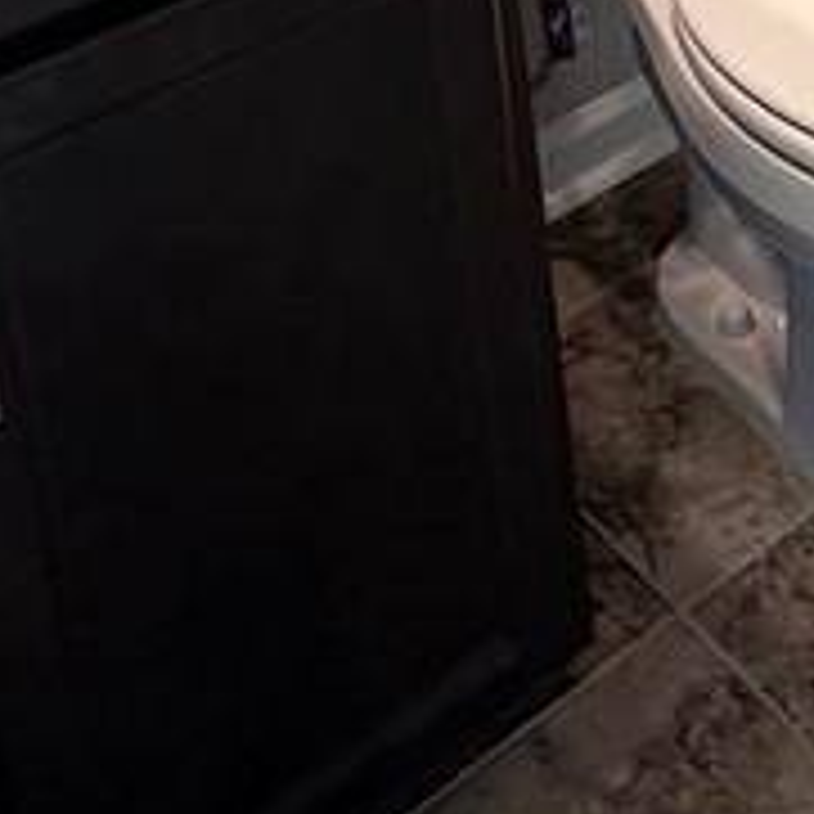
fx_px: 1862
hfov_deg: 23.9
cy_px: -603
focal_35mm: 70
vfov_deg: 19.3
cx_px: 747
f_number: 2.2
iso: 160
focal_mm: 2.22
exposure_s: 1/60
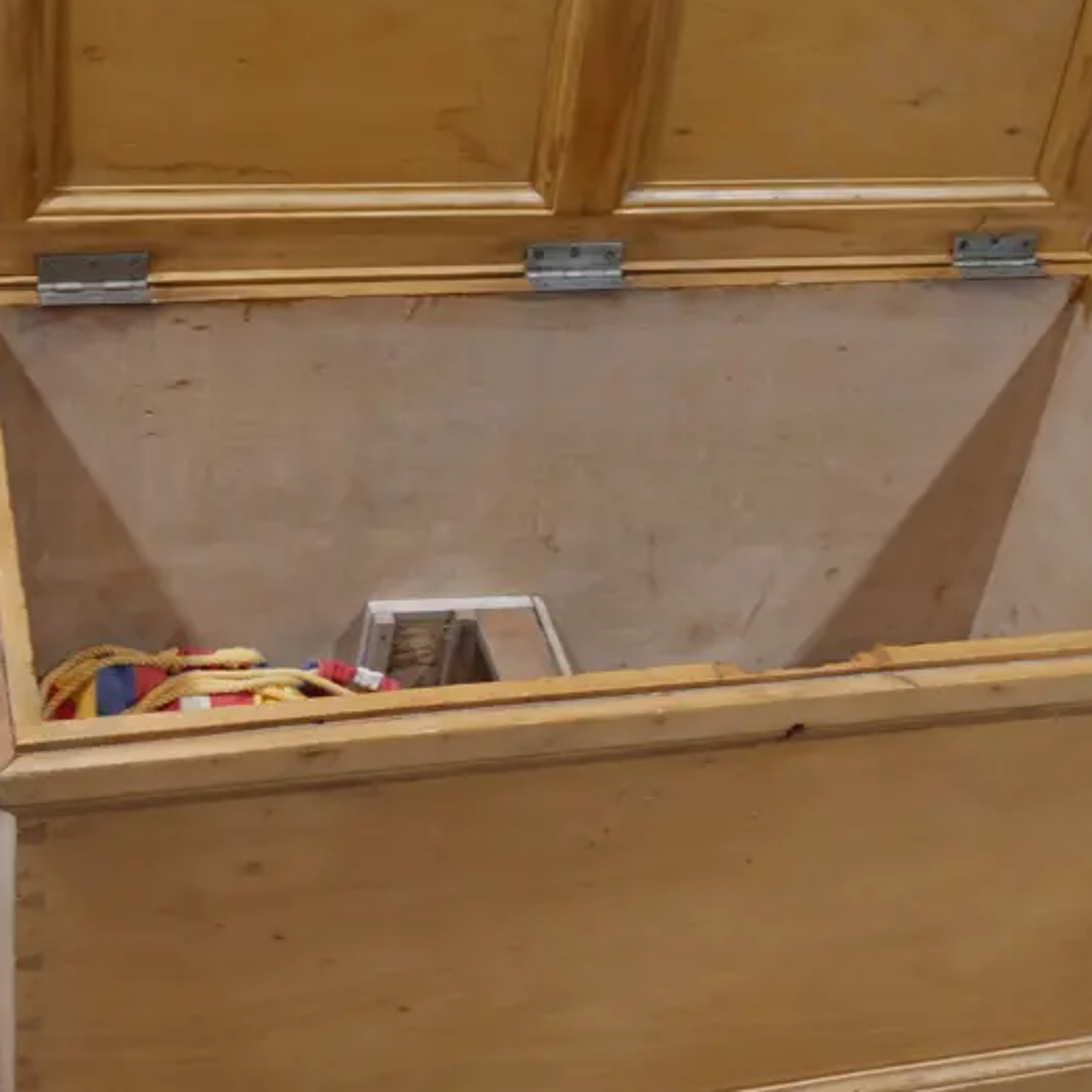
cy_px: 384
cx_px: 494
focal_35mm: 59
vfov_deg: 28.9
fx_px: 2106
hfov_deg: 29.1
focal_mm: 17
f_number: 4
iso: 400
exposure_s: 1/60
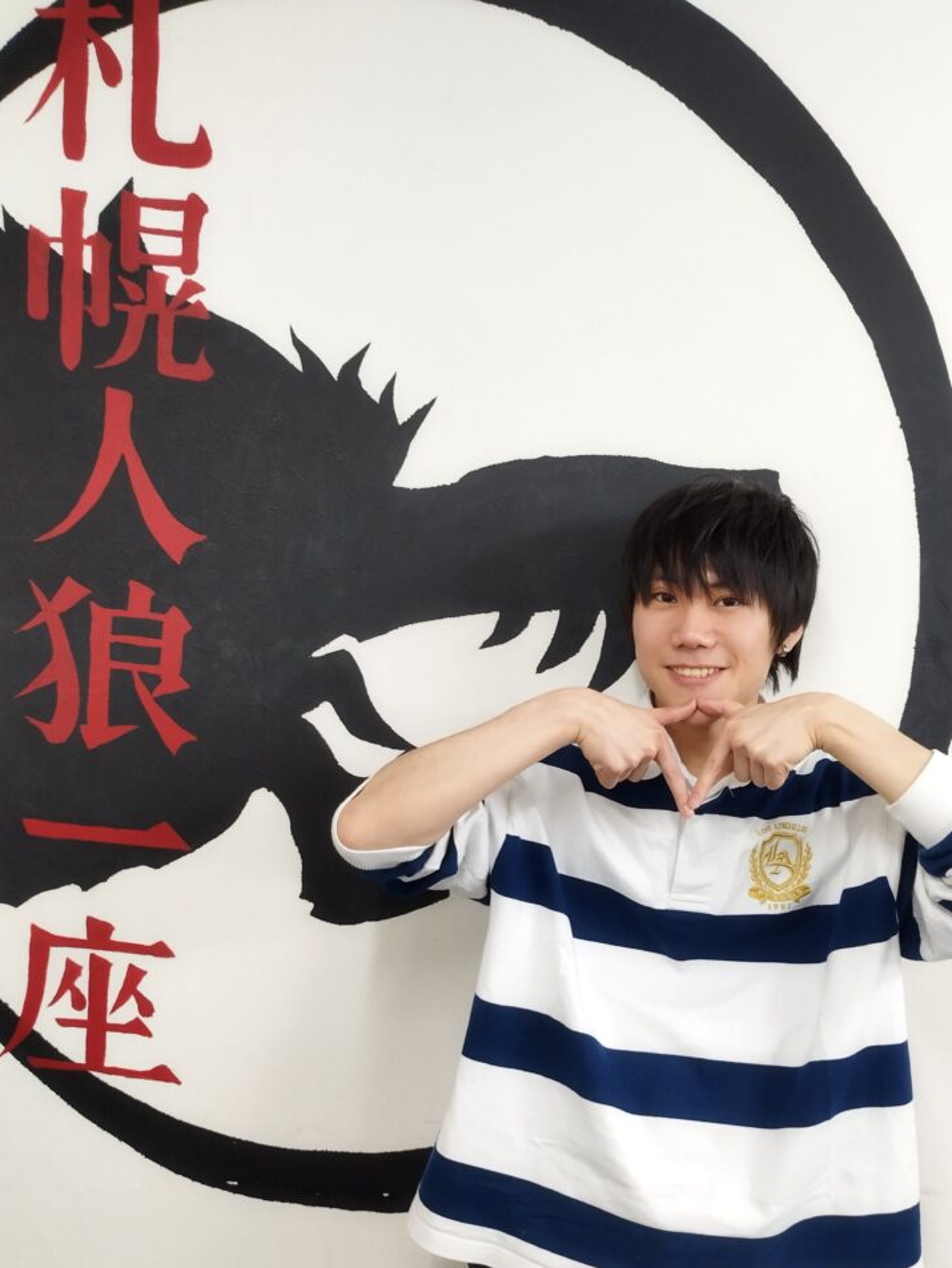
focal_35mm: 29
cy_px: 619
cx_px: 506
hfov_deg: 48.2
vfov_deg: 61.6
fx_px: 1063
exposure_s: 1/50
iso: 156
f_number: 1.79
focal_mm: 4.7
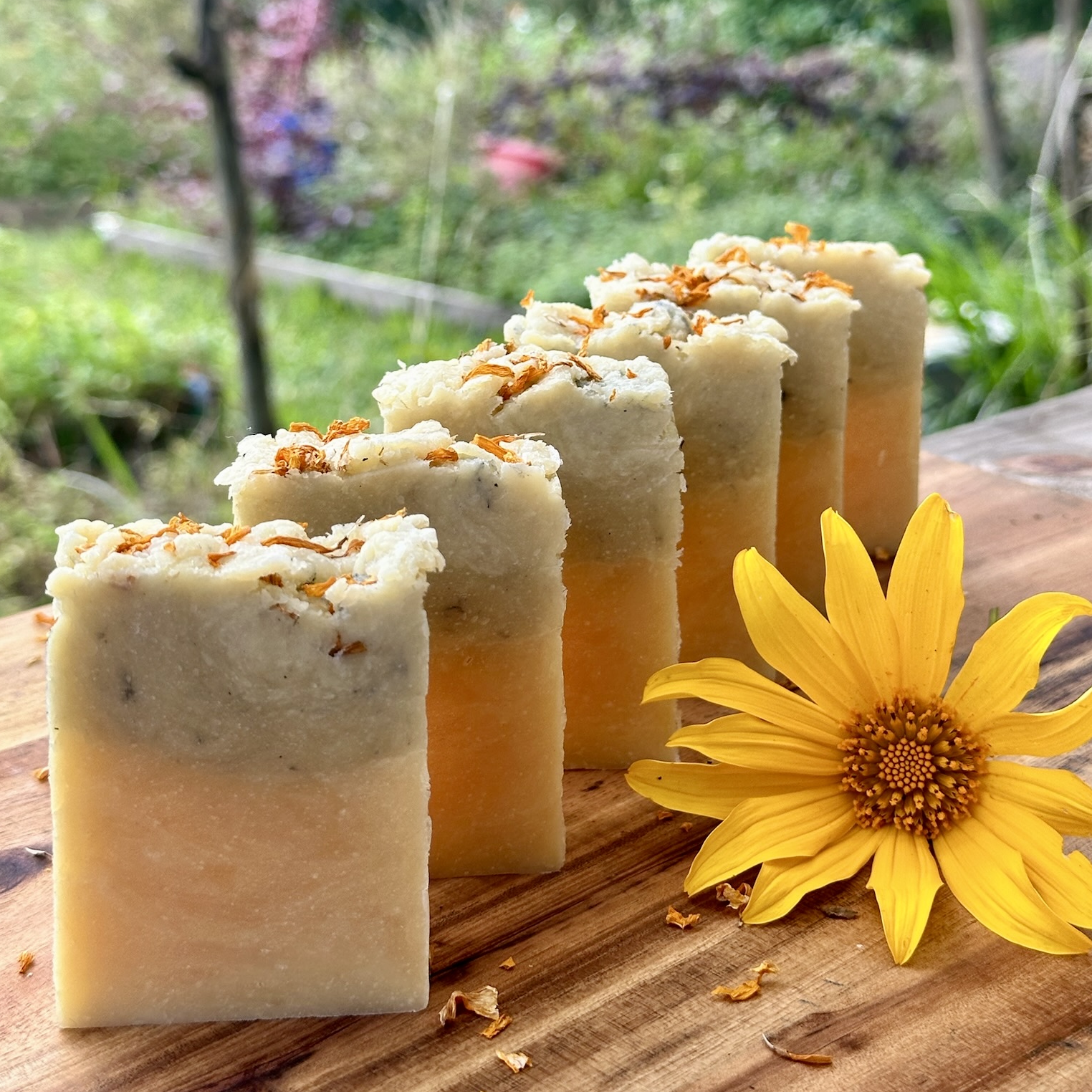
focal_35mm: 57
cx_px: 544
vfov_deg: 29.9
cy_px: 373
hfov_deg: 30.0
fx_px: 2034
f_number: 1.78
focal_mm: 6.86
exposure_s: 1/303
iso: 64
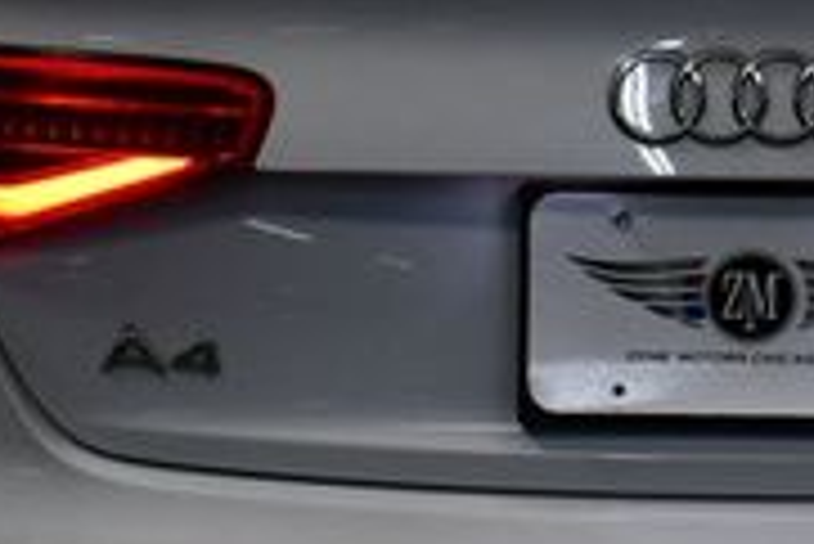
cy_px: 58
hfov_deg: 15.9
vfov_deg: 10.8
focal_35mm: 127
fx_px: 2874
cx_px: 760
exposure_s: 1/250
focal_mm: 18
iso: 560
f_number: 3.5
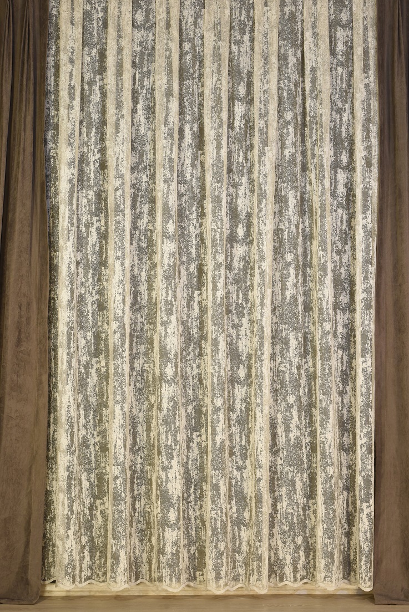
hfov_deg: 16.1
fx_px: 1447
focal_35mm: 85
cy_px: 306
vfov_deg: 23.9
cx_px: 204
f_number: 8
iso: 1000
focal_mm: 85
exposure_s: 1/100
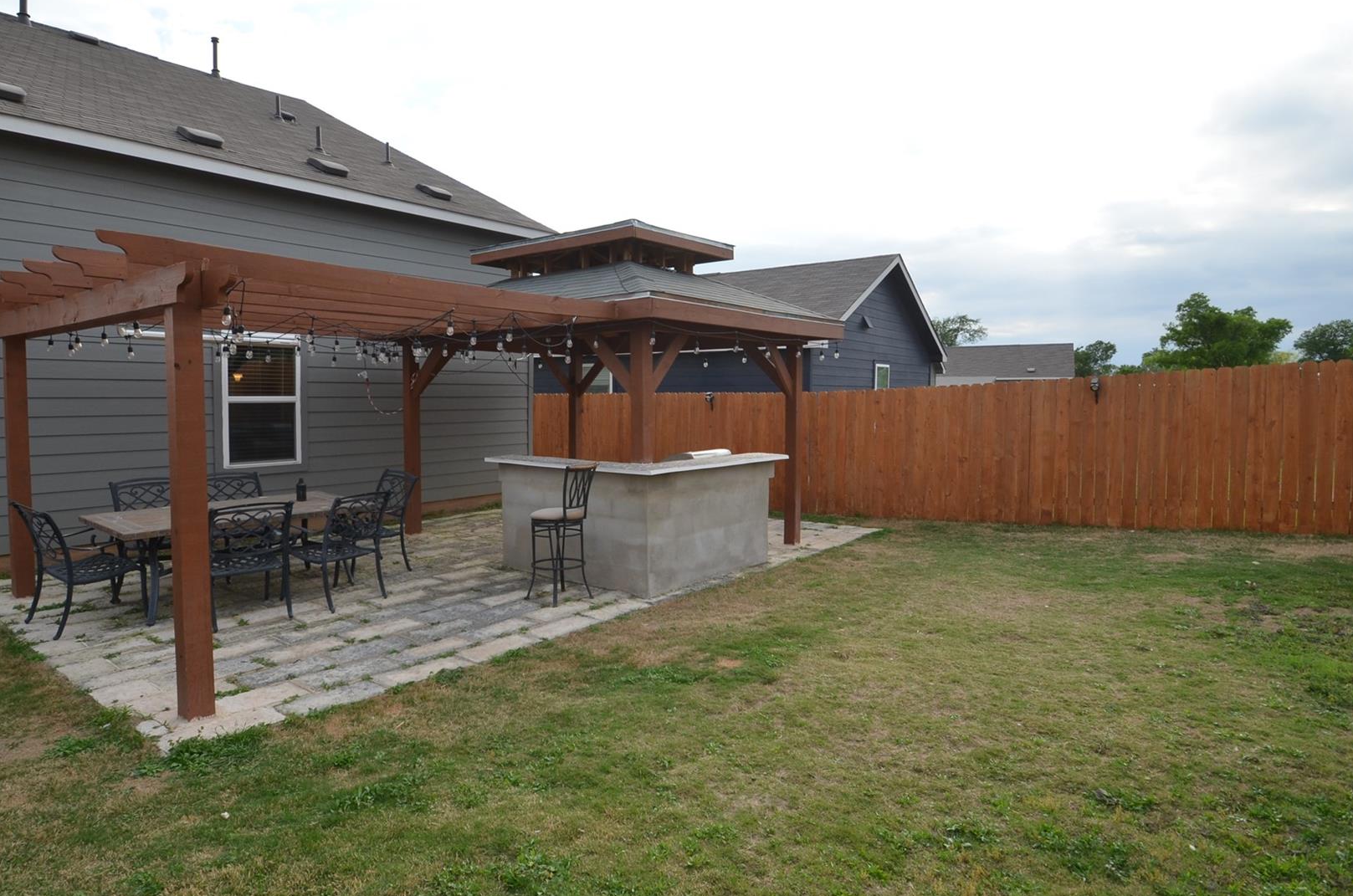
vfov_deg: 64.2
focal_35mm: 19
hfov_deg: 86.9
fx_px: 713
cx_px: 628
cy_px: 410
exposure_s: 1/200
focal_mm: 10
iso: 200
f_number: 7.1
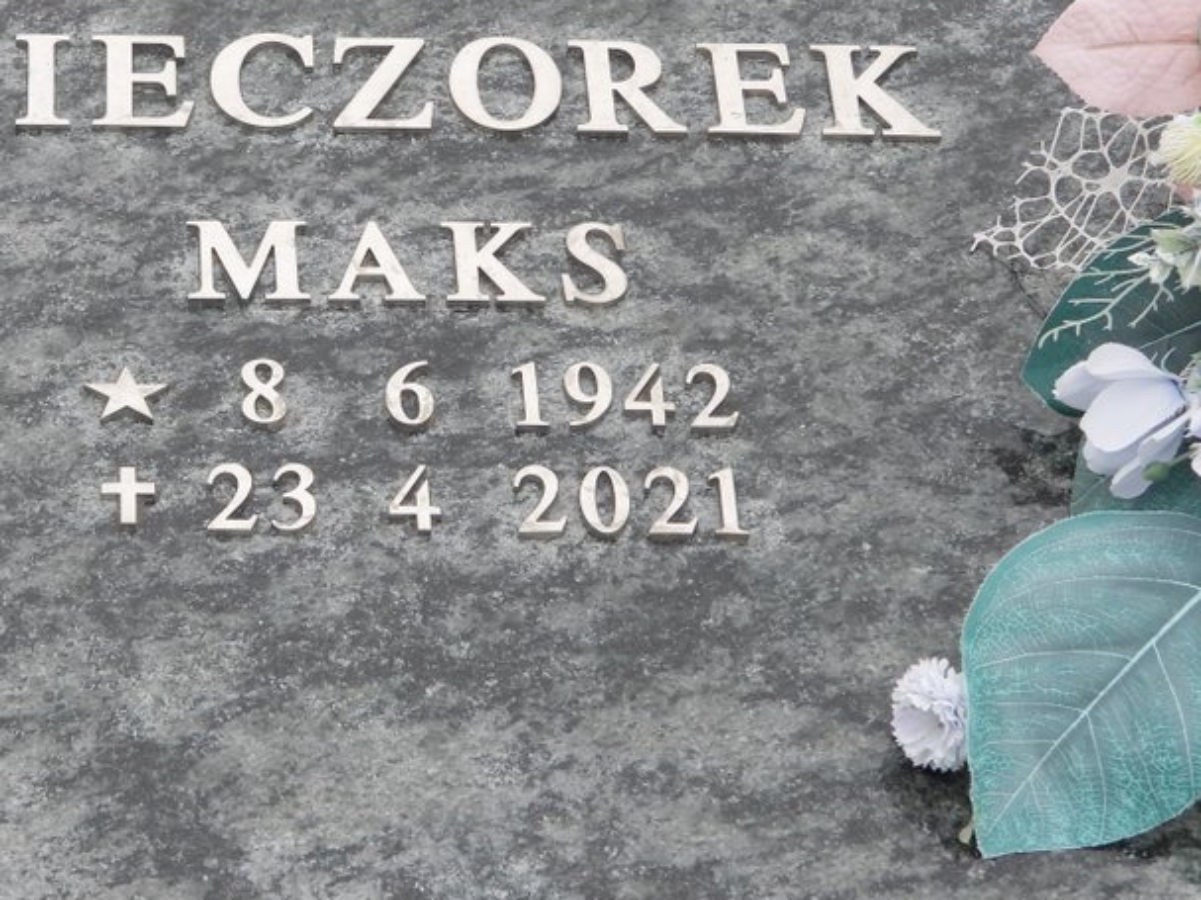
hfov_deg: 14.5
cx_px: 253
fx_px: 4683
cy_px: 360
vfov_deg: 11.0
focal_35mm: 135
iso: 100
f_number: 3.5
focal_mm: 14.4
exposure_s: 1/250
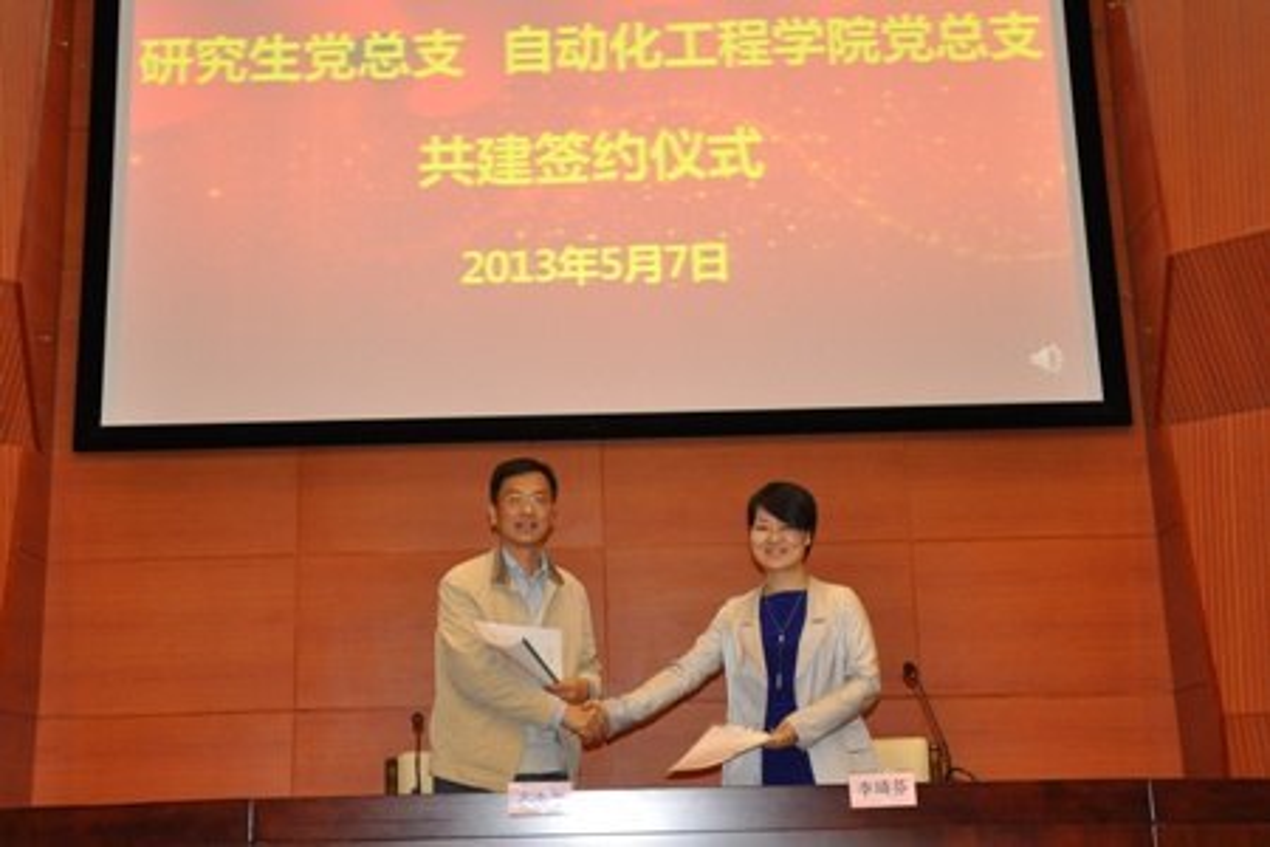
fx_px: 1482
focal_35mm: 42
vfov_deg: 31.9
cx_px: 635
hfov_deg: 46.4
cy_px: 424
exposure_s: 1/60
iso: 800
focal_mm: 28
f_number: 4
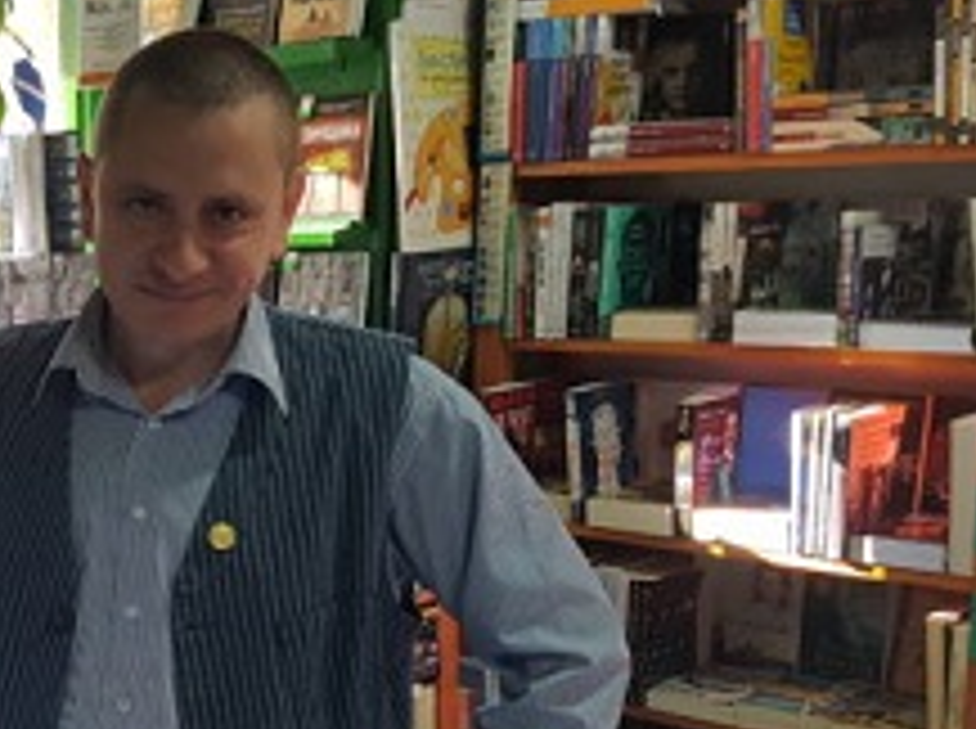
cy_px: 479
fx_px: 1520
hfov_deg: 32.6
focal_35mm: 54
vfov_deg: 26.8
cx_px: -9
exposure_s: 1/100
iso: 100
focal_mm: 4.2
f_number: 1.7
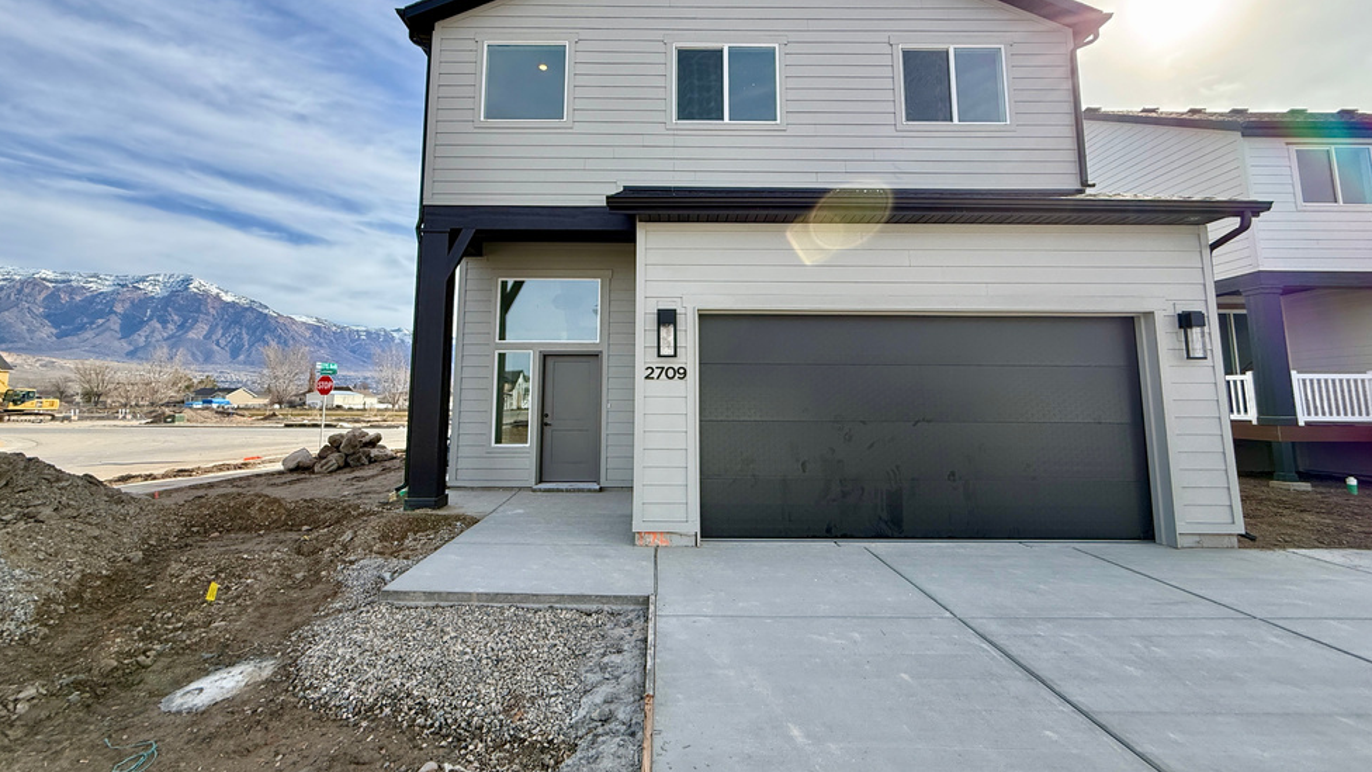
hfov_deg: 99.4
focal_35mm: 16
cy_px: 335
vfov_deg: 66.8
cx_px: 669
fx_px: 582
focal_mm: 2.22
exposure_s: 1/1145
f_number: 2.2
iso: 64
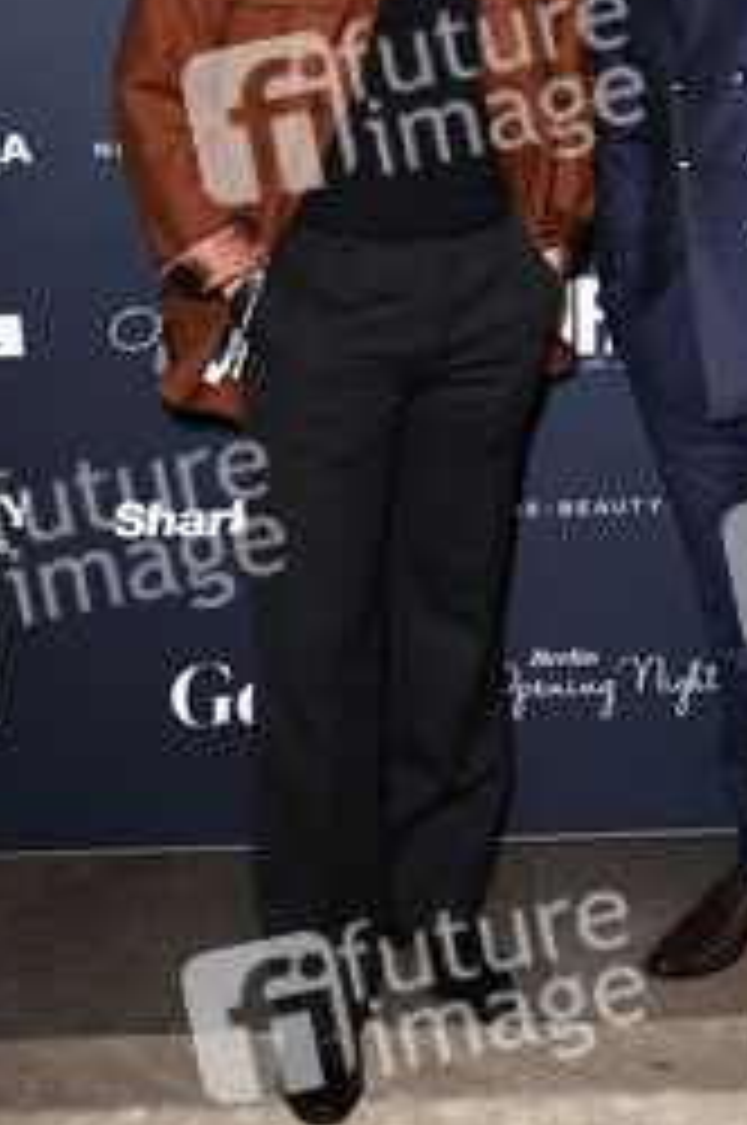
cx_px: 544
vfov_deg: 35.1
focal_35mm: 56
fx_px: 1748
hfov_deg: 23.9
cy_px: 324
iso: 800
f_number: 5.6
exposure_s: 1/250
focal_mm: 35
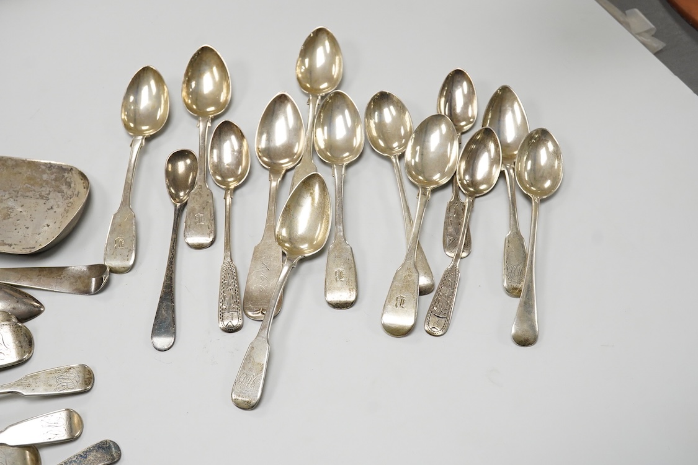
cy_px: 232
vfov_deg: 29.9
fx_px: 872
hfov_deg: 43.6
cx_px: 349
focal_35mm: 45
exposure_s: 1/200
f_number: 11
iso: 2500
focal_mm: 30
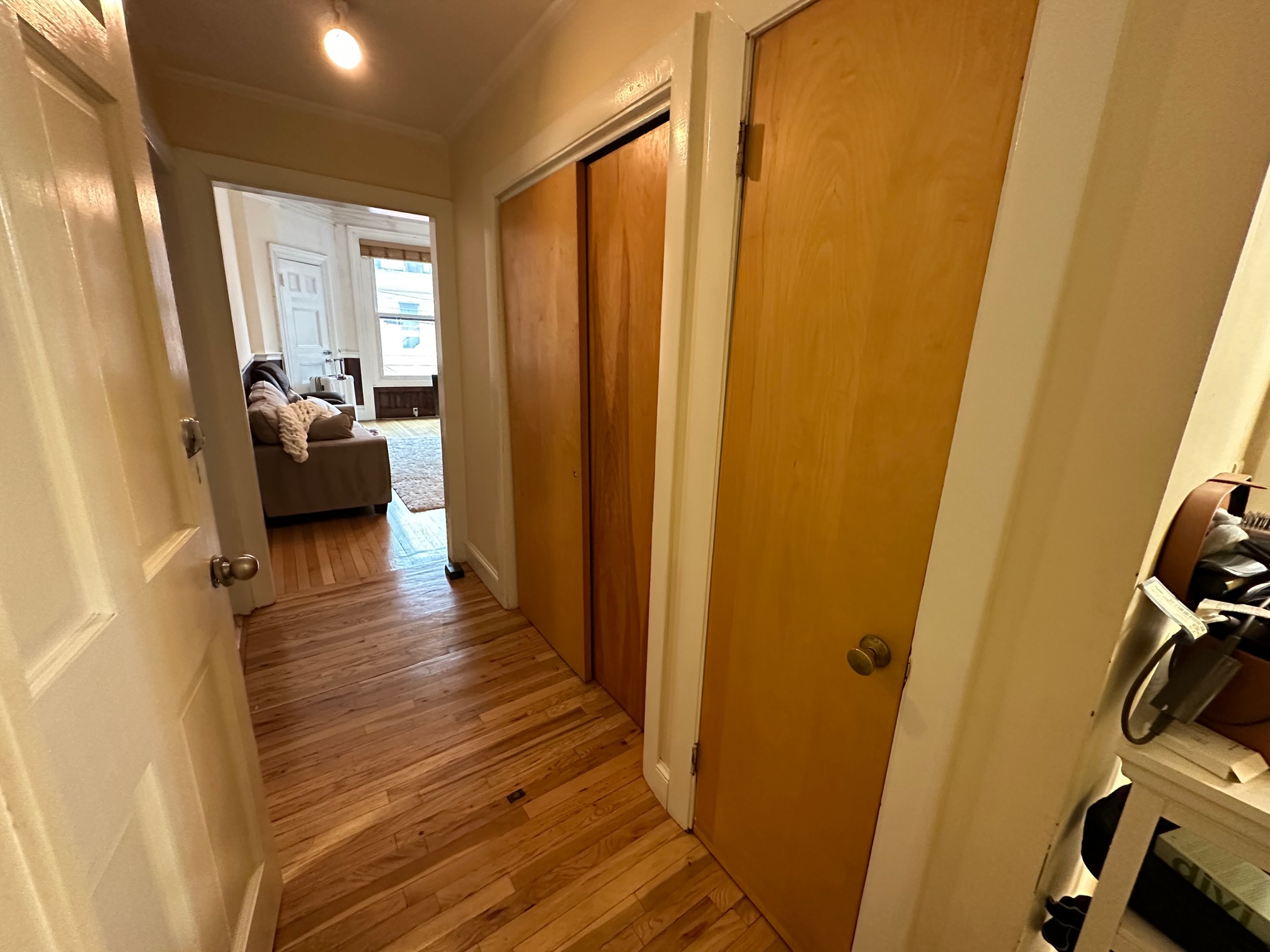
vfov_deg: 85.7
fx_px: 514
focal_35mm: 14
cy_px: 476
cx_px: 635
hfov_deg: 102.1
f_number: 2.2
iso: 800
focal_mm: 2.22
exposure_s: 1/60
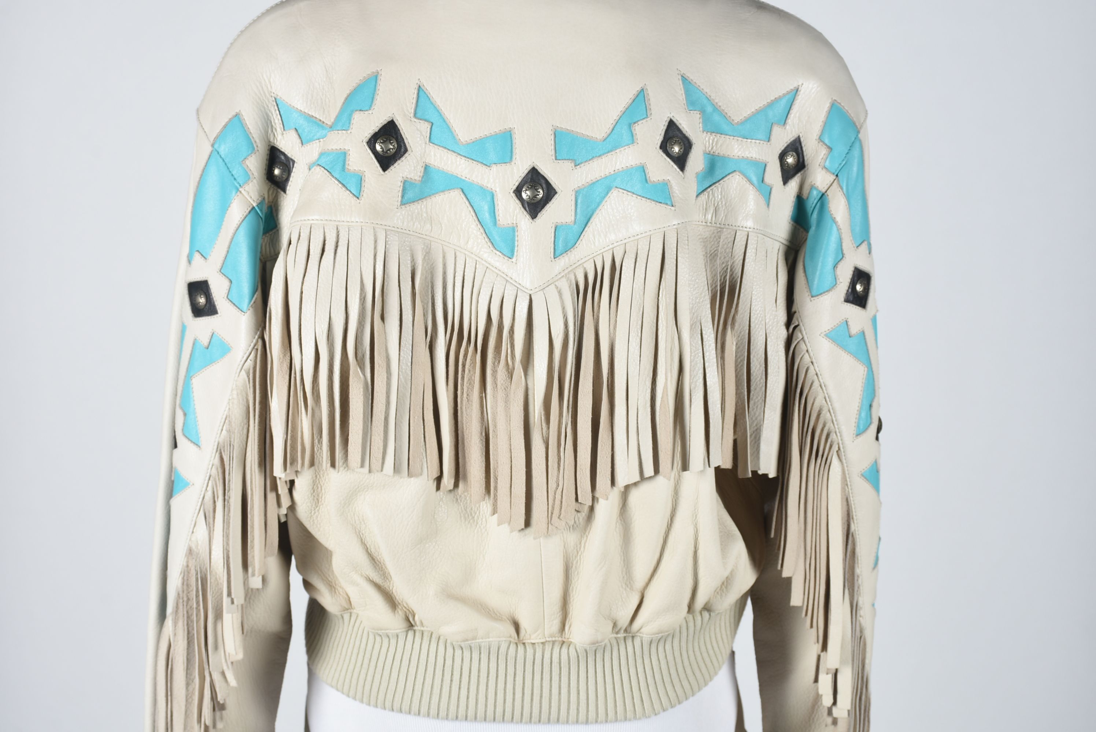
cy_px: 366
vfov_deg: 17.5
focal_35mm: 78
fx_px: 2376
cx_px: 548
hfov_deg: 26.0
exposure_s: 1/125
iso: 200
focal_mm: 52
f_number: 11
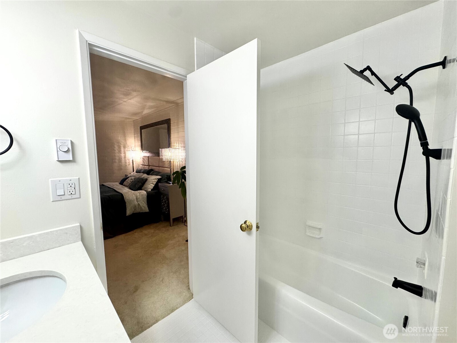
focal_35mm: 14
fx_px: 185
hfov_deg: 102.1
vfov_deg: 85.7
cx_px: 228
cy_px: 172
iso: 200
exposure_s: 1/120
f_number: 2.2
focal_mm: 2.22
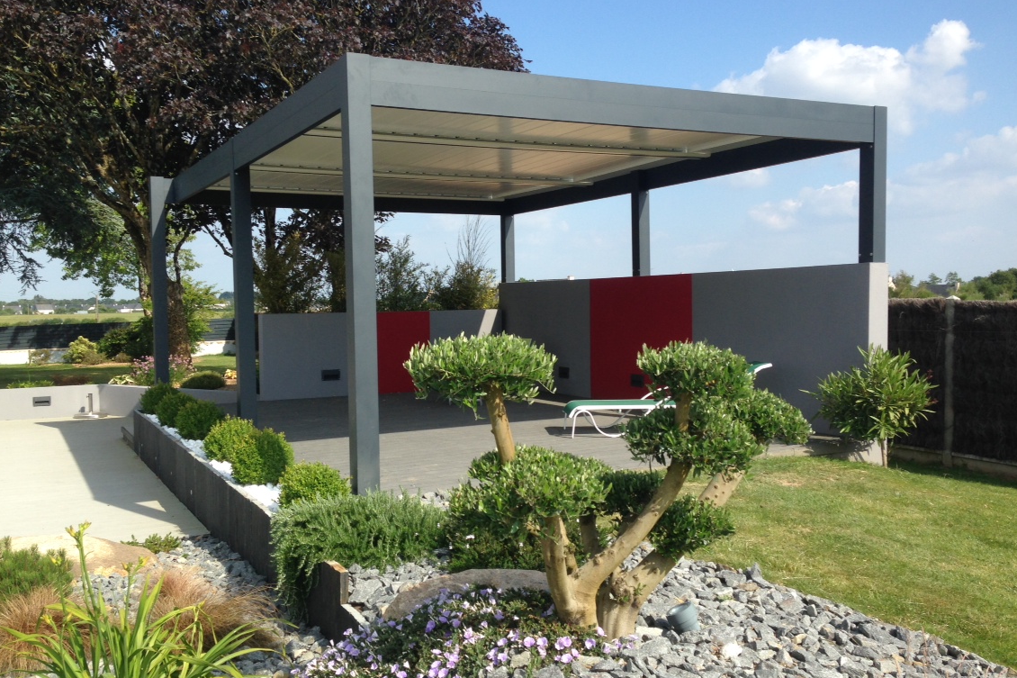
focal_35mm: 35
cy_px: 335
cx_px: 509
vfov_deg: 37.8
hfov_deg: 54.4
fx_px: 989
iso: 50
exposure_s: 1/1130
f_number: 2.4
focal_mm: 4.12
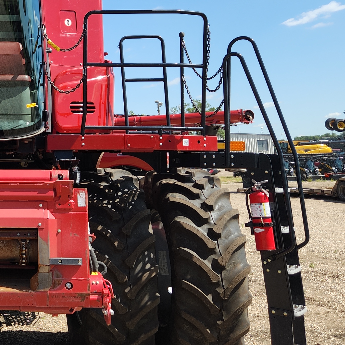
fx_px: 665
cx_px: -77
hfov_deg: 25.8
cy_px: 126
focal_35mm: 59
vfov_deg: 28.9
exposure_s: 1/989
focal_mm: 5.4
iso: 20
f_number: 1.8
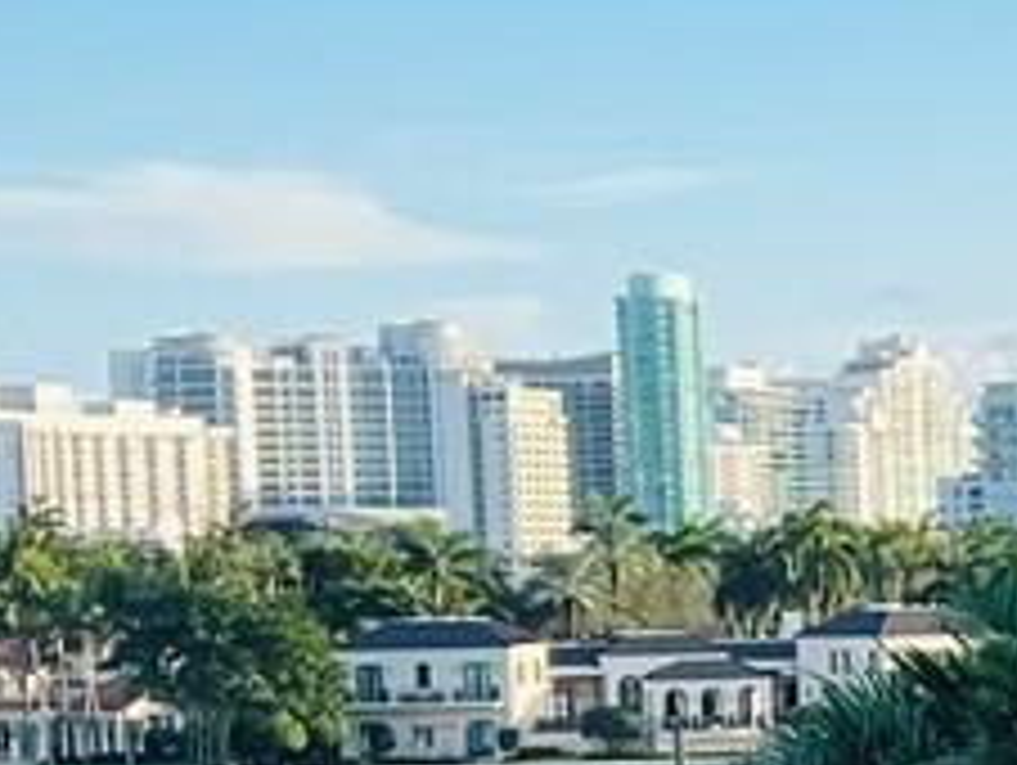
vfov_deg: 7.9
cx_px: 1332
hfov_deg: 10.5
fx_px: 5412
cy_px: 1179
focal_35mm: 184
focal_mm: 5.7
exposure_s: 1/1838
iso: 50
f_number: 1.5
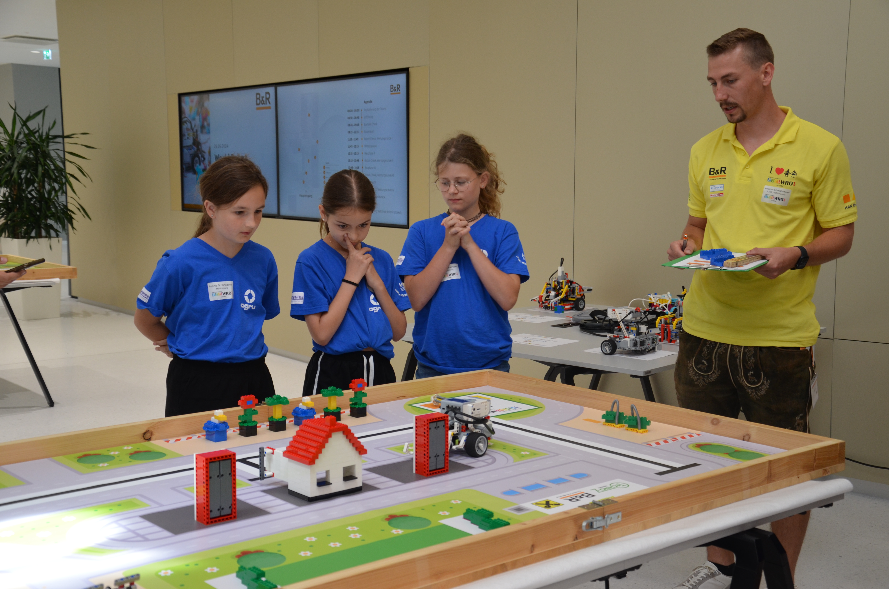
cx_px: 444
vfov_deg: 29.7
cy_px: 294
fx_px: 1109
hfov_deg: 43.7
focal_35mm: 45
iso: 400
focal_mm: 30
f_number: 5
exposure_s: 1/100
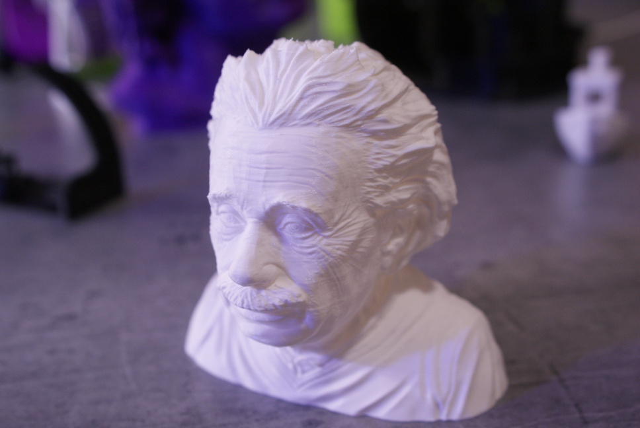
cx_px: 320
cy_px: 214
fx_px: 801
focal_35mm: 45
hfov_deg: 43.6
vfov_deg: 29.9
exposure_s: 1/10
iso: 400
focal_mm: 30
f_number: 5
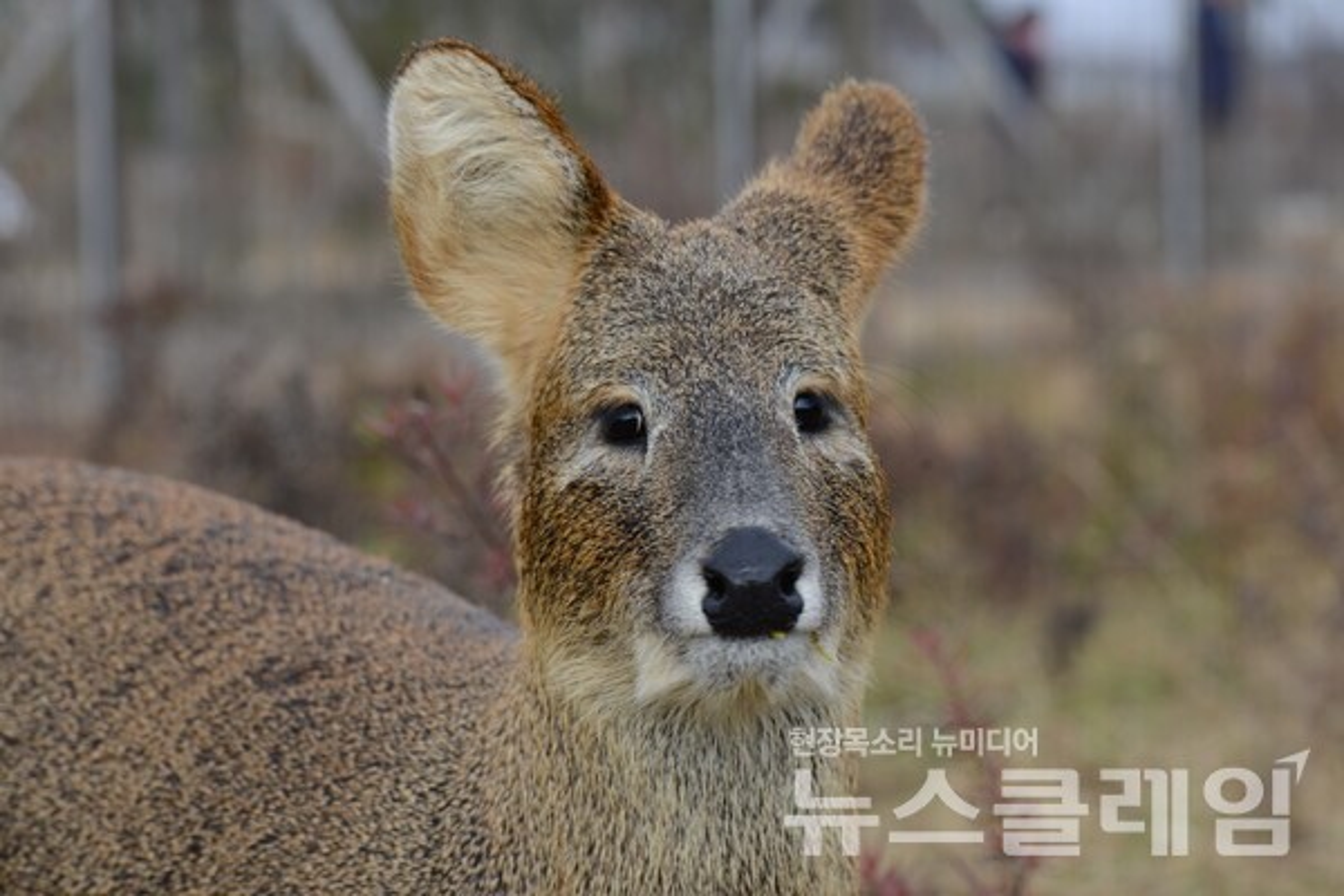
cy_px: 448
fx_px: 3920
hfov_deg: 19.5
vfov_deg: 13.0
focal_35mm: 105
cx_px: 672
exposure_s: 1/125
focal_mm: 105
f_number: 10
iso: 100
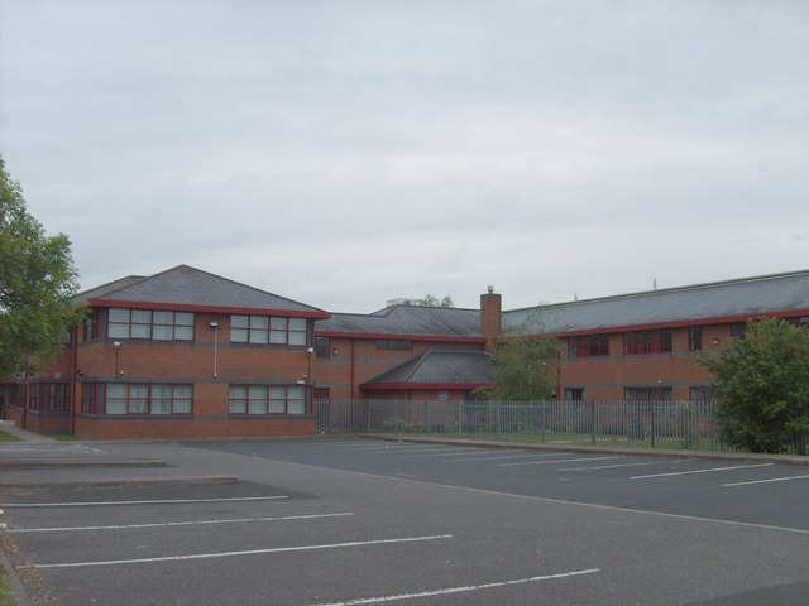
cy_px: 303
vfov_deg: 40.7
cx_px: 404
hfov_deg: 52.6
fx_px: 818
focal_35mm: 35
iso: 50
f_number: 2.8
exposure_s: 1/180
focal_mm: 5.8
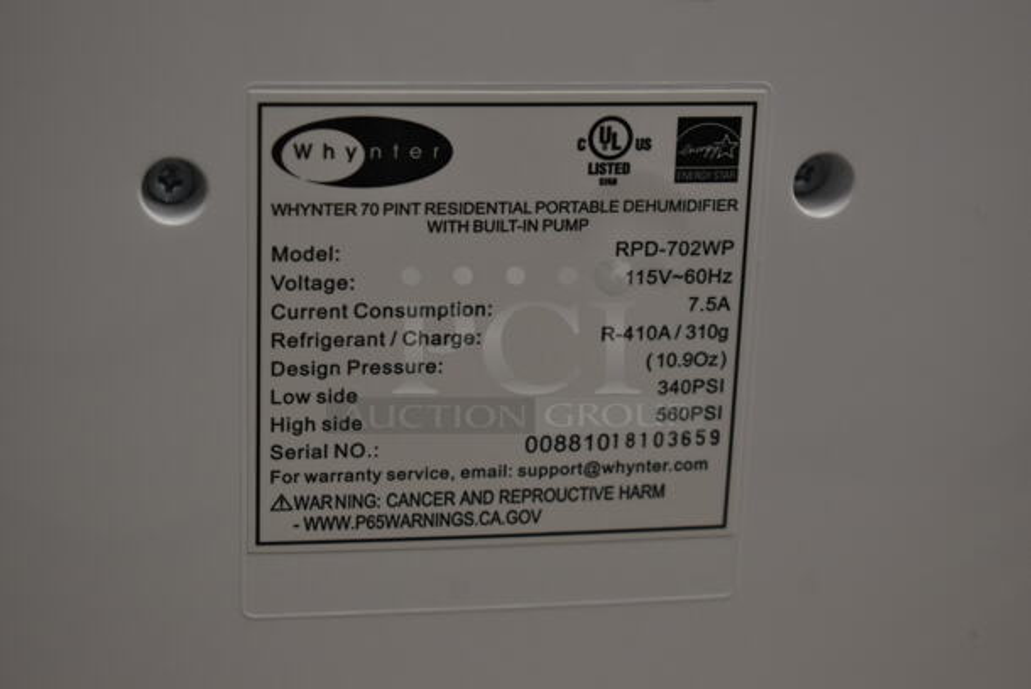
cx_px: 516
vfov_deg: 16.6
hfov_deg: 24.6
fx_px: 2365
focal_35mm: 82
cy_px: 344
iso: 1250
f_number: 5.6
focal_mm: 55
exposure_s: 1/100
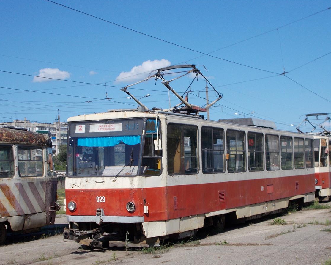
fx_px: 598
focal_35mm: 61
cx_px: 168
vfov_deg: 25.0
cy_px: 132
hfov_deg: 31.0
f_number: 12.3
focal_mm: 10.3
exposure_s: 1/100
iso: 80
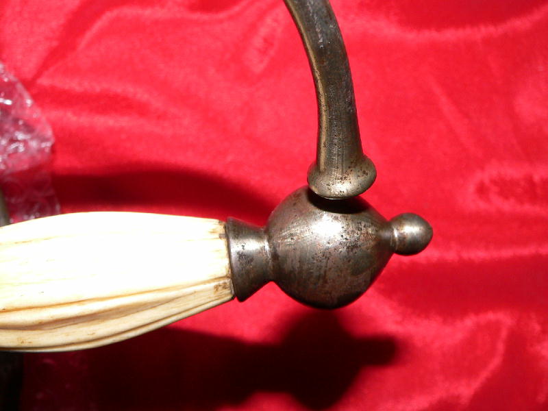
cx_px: 274
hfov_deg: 51.4
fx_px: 570
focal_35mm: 36
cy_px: 206
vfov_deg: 39.7
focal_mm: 6
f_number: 4
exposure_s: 1/125
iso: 100
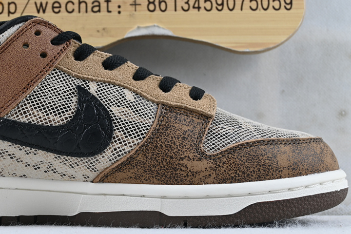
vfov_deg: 15.2
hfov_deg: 22.4
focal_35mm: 90
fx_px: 877
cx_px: 94
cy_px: 118
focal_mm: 36
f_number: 5.3
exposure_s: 1/40
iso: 100
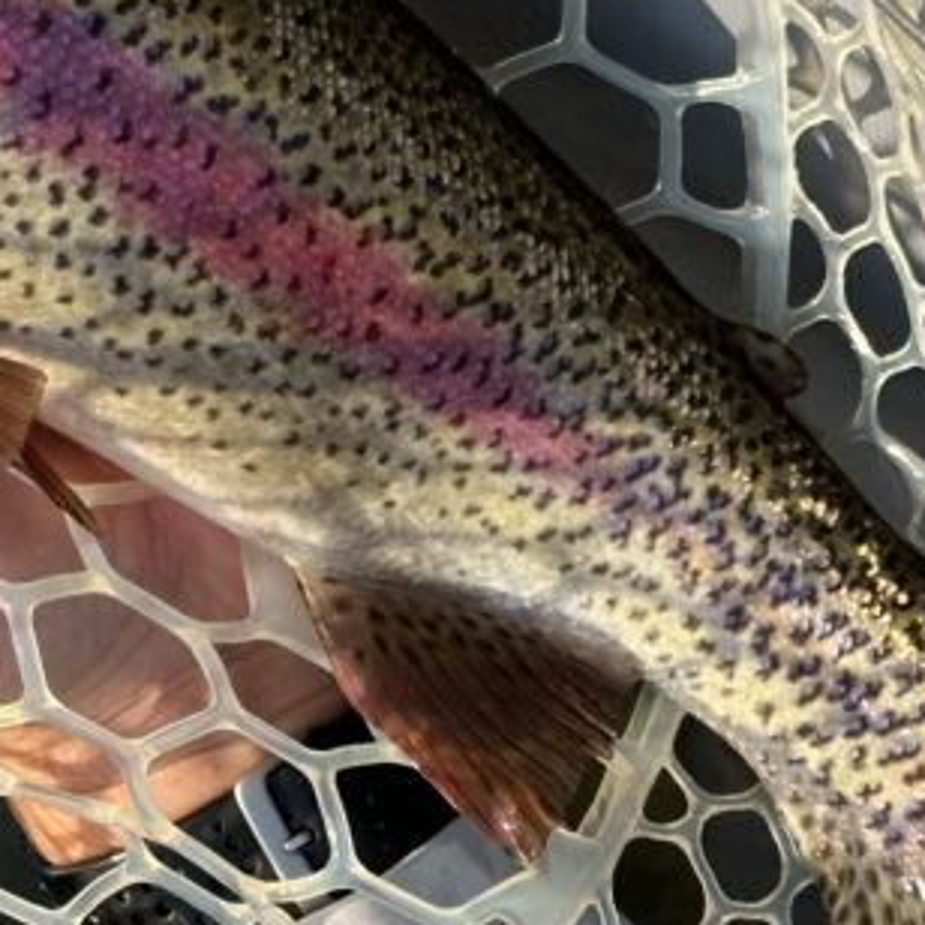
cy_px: 255
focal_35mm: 141
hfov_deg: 12.3
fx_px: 4263
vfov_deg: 12.4
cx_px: 24
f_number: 1.78
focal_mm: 6.86
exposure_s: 1/1414
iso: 64
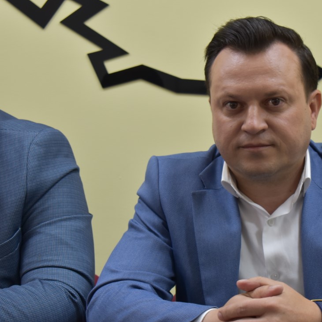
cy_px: 161
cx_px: 247
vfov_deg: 15.7
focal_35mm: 111
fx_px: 1165
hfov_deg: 15.7
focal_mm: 55
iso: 400
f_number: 5.6
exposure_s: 1/40
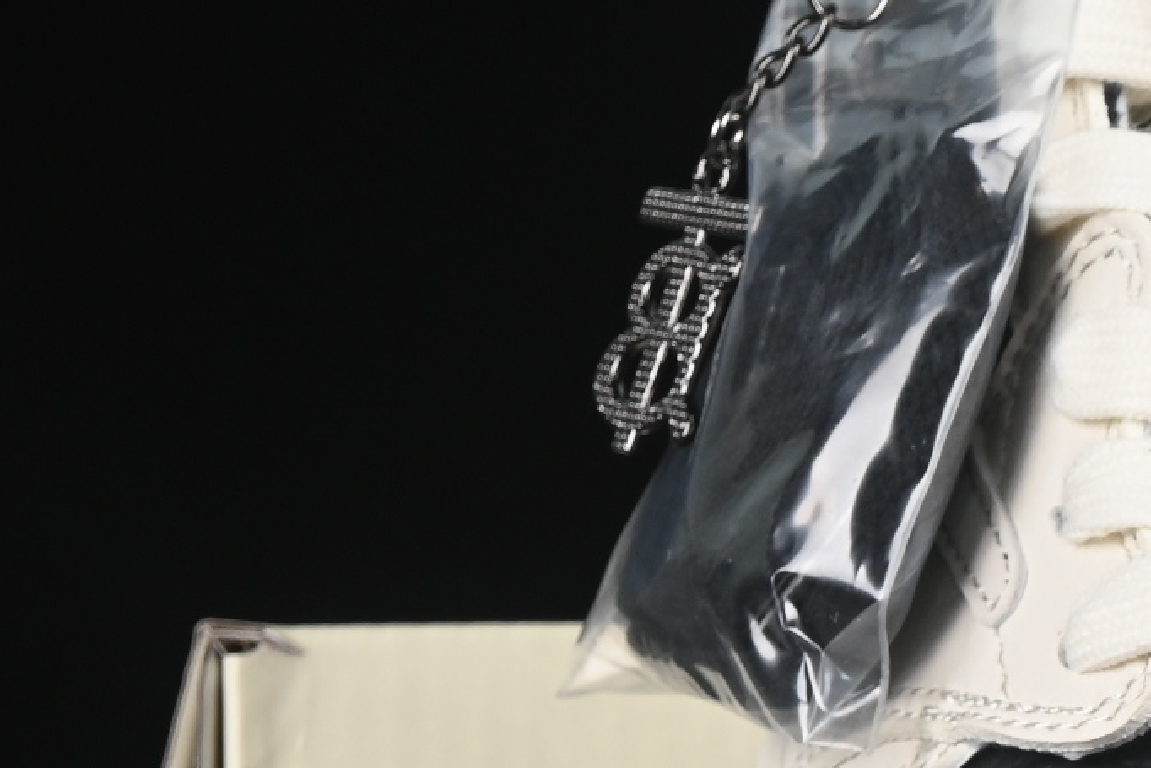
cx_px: 1988
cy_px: 727
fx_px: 9785
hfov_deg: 6.6
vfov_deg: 4.5
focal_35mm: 306
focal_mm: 50
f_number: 7.1
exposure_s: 1/80
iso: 160
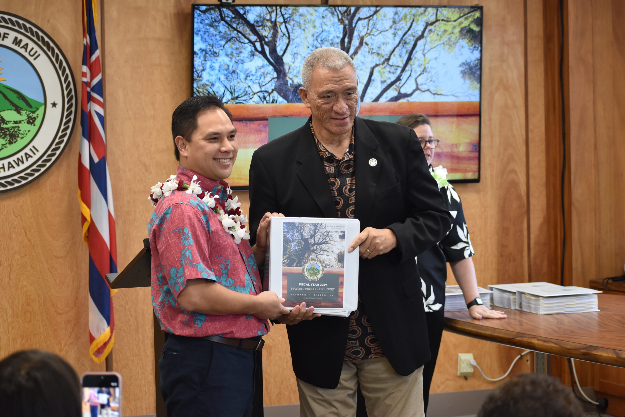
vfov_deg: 11.7
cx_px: 312
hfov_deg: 17.5
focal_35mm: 117
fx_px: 2032
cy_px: 208
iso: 900
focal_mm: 78
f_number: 4.8
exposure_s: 1/125
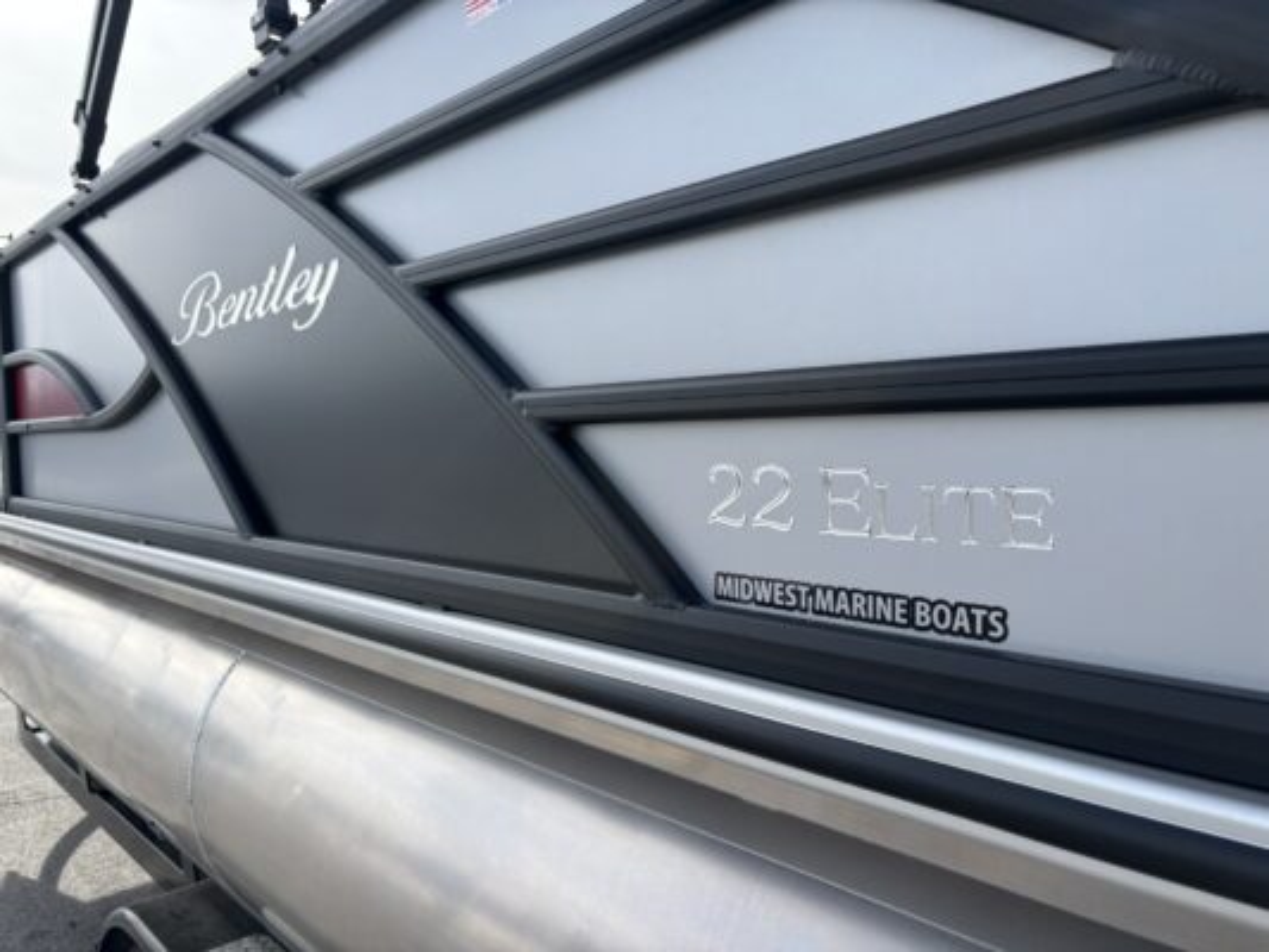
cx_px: 634
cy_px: 476
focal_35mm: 26
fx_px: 953
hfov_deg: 67.3
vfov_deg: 53.1
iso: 50
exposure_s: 1/3021
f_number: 1.6
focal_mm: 5.96
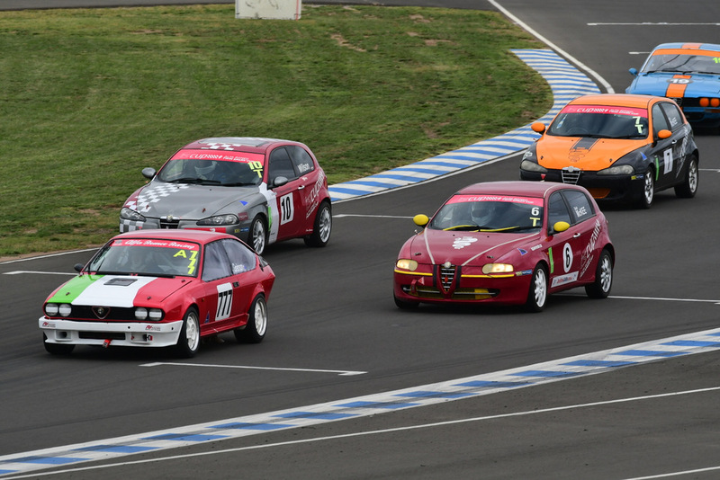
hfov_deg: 3.6
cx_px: 360
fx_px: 11403
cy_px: 240
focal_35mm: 570
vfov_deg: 2.4
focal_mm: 380
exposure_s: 1/640
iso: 320
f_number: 10
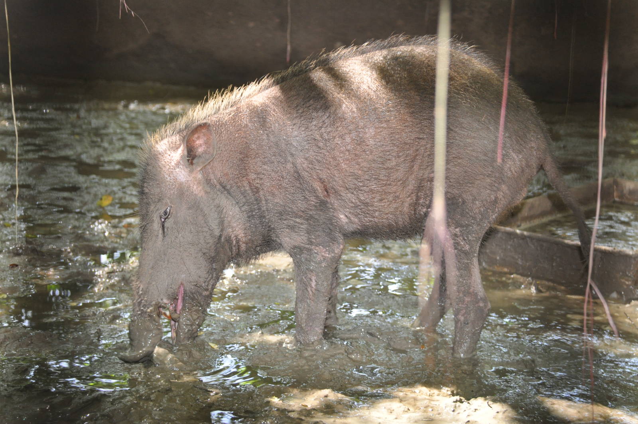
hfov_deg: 20.9
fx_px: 1726
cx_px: 319
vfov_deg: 14.0
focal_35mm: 98
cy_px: 212
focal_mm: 65
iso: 1000
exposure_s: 1/60
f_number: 5.3
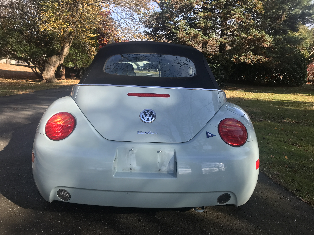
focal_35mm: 28
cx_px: 157
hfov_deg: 63.4
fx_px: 254
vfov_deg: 49.7
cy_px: 118
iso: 20
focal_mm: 3.99
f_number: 1.8
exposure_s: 1/748
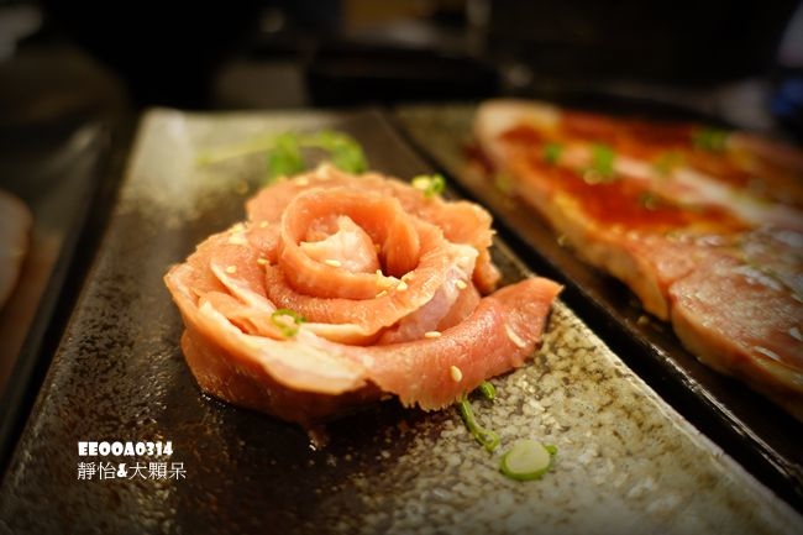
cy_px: 268
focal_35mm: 25
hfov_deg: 71.5
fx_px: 557
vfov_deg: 51.3
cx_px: 402
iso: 800
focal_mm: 9.2
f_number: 2
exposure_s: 1/20
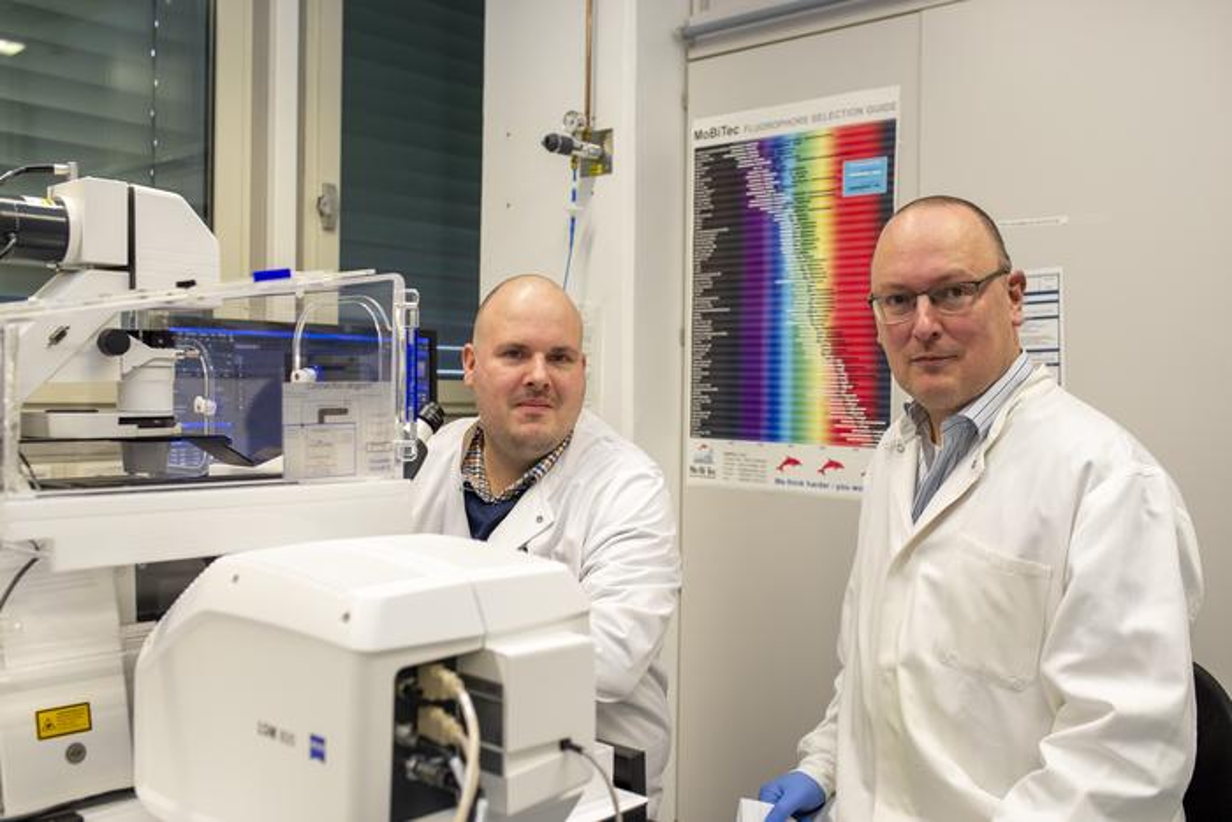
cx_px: 616
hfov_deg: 54.4
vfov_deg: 37.9
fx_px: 1198
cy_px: 411
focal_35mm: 35
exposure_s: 1/200
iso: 640
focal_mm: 35
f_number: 4.5
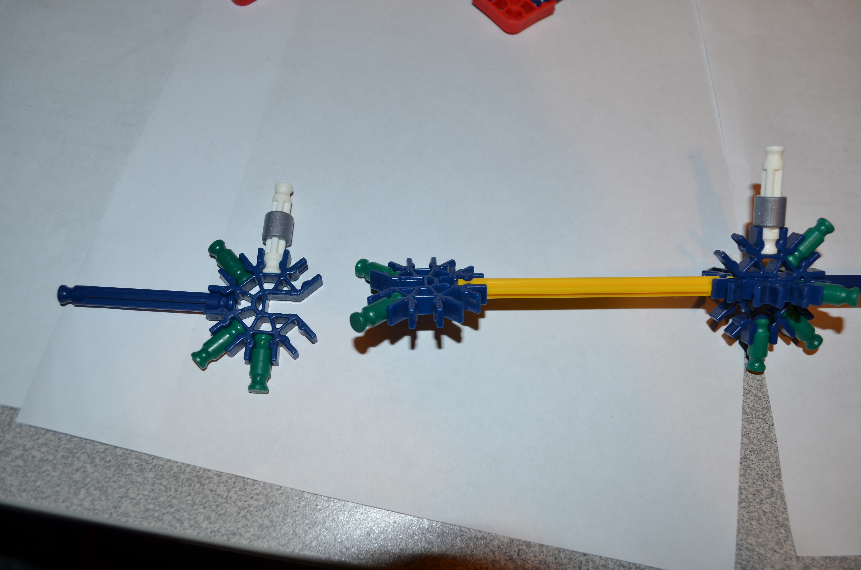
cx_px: 430
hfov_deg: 62.0
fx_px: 716
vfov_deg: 43.4
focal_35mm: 30
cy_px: 285
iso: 200
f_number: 5.6
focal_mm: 20
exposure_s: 1/30
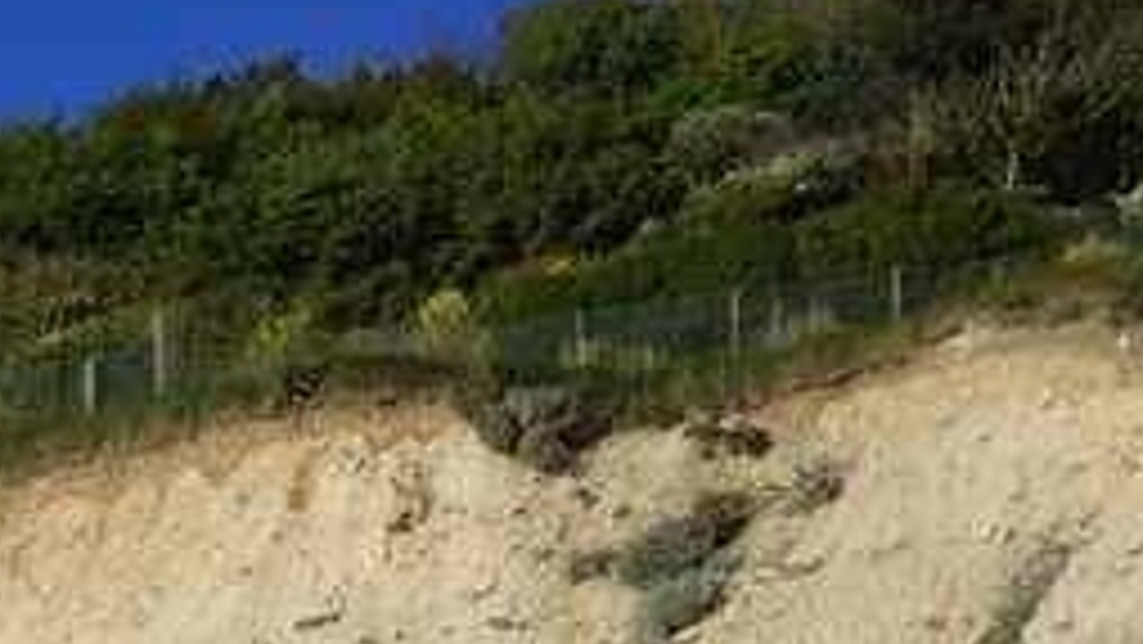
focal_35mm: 231
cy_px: 1684
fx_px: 7003
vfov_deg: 5.1
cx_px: -2088
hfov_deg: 8.2
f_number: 14
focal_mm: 35
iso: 200
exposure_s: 1/250
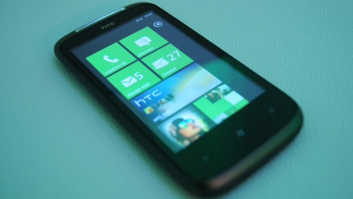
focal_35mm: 45
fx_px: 421
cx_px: 176
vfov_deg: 26.5
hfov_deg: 45.5
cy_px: 101
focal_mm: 28
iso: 800
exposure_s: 1/20
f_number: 4.5
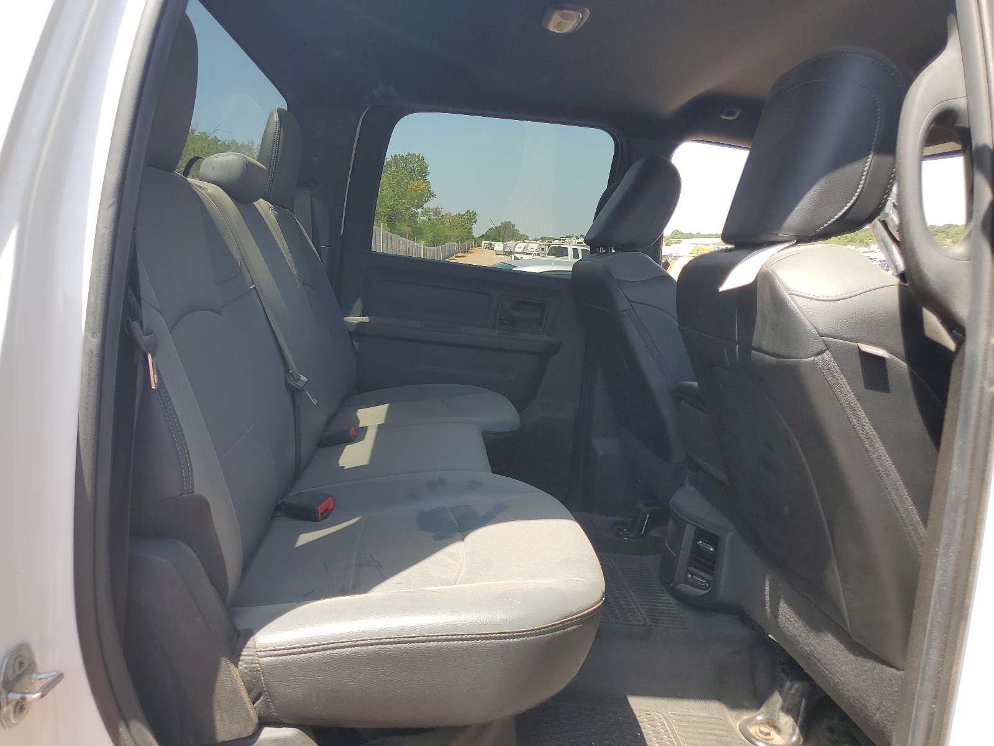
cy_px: 373
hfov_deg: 67.3
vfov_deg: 53.1
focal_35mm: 26
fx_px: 747
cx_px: 497
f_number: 1.5
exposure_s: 1/769
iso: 50
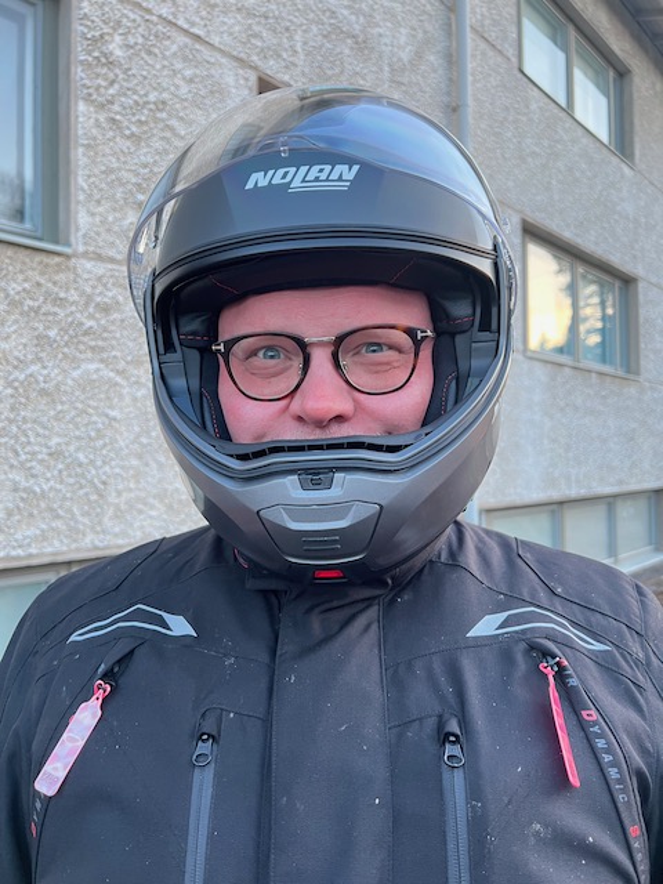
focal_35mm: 26
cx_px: 332
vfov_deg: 67.3
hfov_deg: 53.1
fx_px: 664
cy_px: 442
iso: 160
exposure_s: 1/60
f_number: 1.5
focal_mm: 5.7
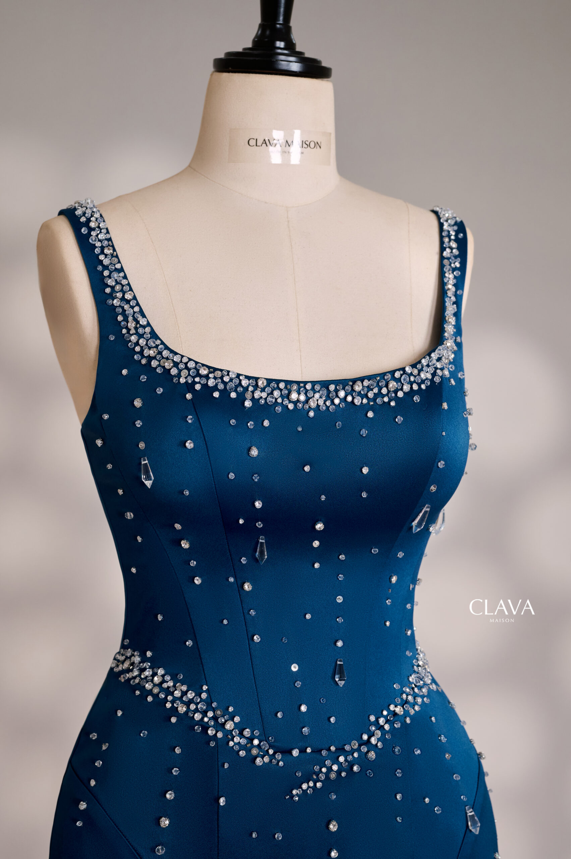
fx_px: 1191
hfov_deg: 27.0
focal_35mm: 50
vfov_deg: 39.6
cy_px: 430
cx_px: 286
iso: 800
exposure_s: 1/100
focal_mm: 50
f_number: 6.3
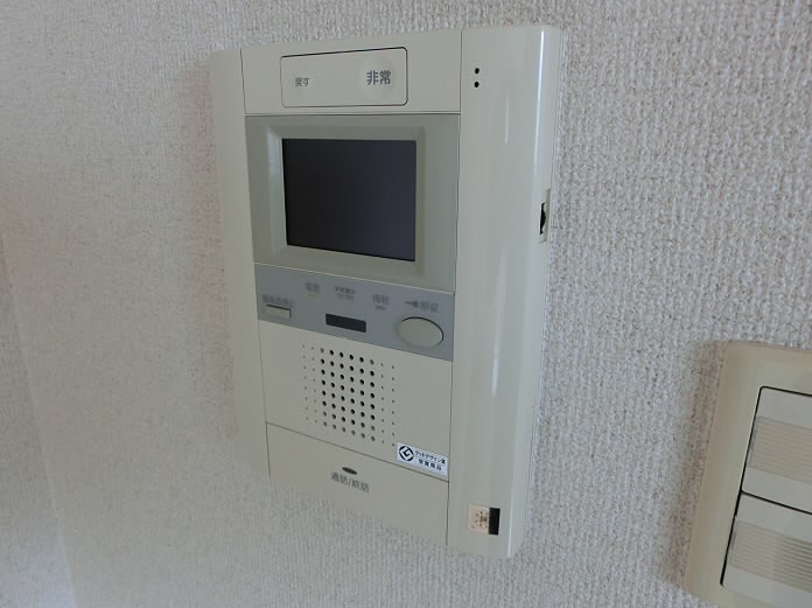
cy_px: 293
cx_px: 395
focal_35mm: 25
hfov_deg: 69.4
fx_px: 586
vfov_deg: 54.8
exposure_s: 1/125
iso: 160
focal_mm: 4.24
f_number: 3
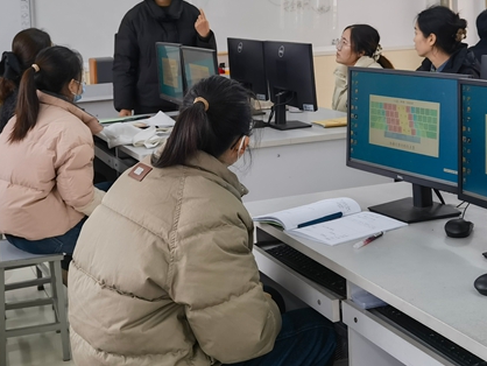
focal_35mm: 62
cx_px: 260
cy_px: 68
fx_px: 873
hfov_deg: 31.2
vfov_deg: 23.3
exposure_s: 1/128
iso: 50
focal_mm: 6.67
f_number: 1.9
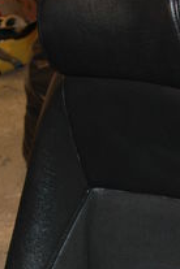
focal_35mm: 130
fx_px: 975
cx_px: 83
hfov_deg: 10.5
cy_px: 344
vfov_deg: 15.1
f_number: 3.5
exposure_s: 1/60
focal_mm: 28
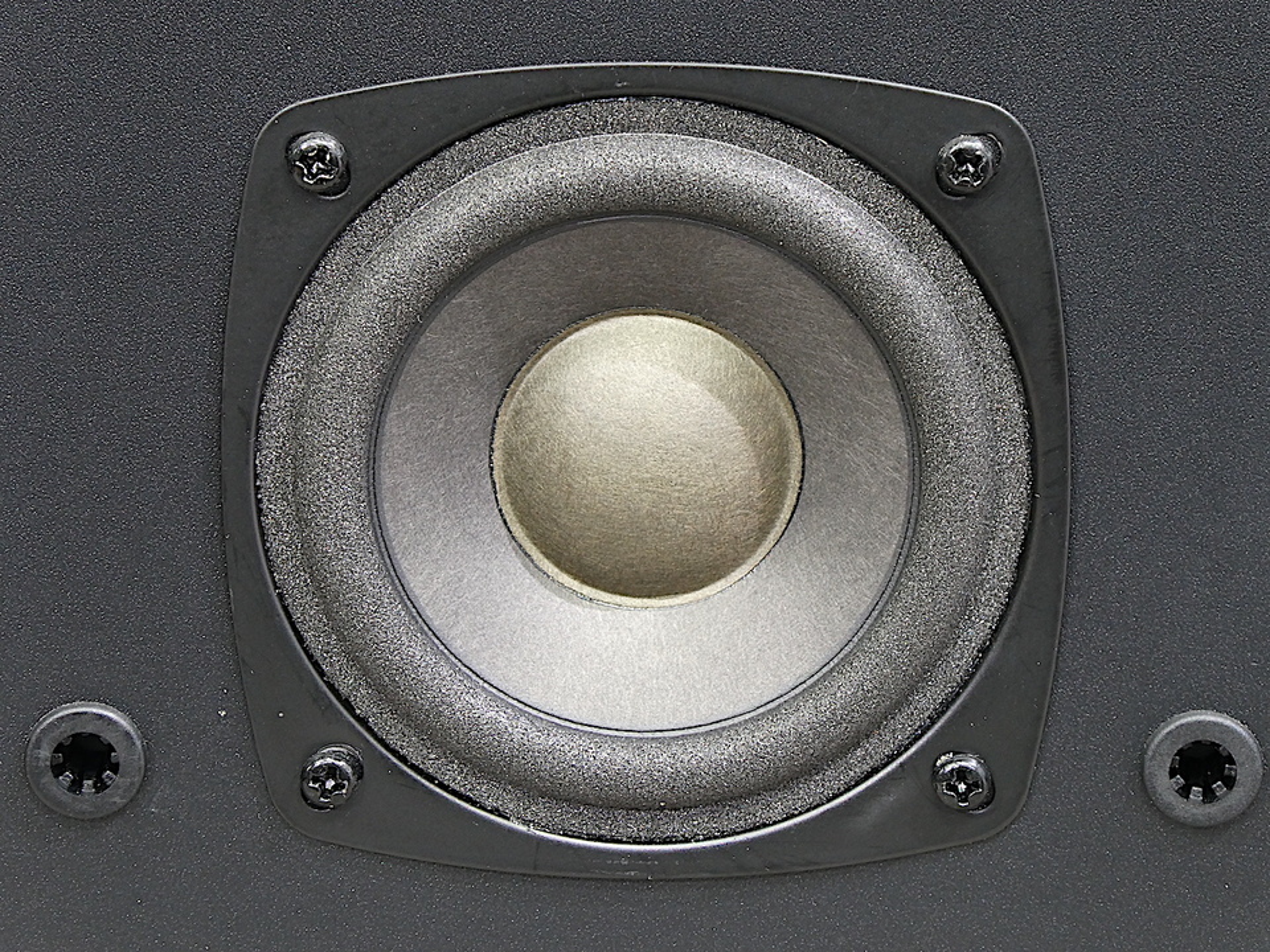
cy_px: 476
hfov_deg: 13.1
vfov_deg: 9.8
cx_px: 635
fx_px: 5540
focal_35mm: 151
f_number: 5.4
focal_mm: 27.1
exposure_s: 1/1.3
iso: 200
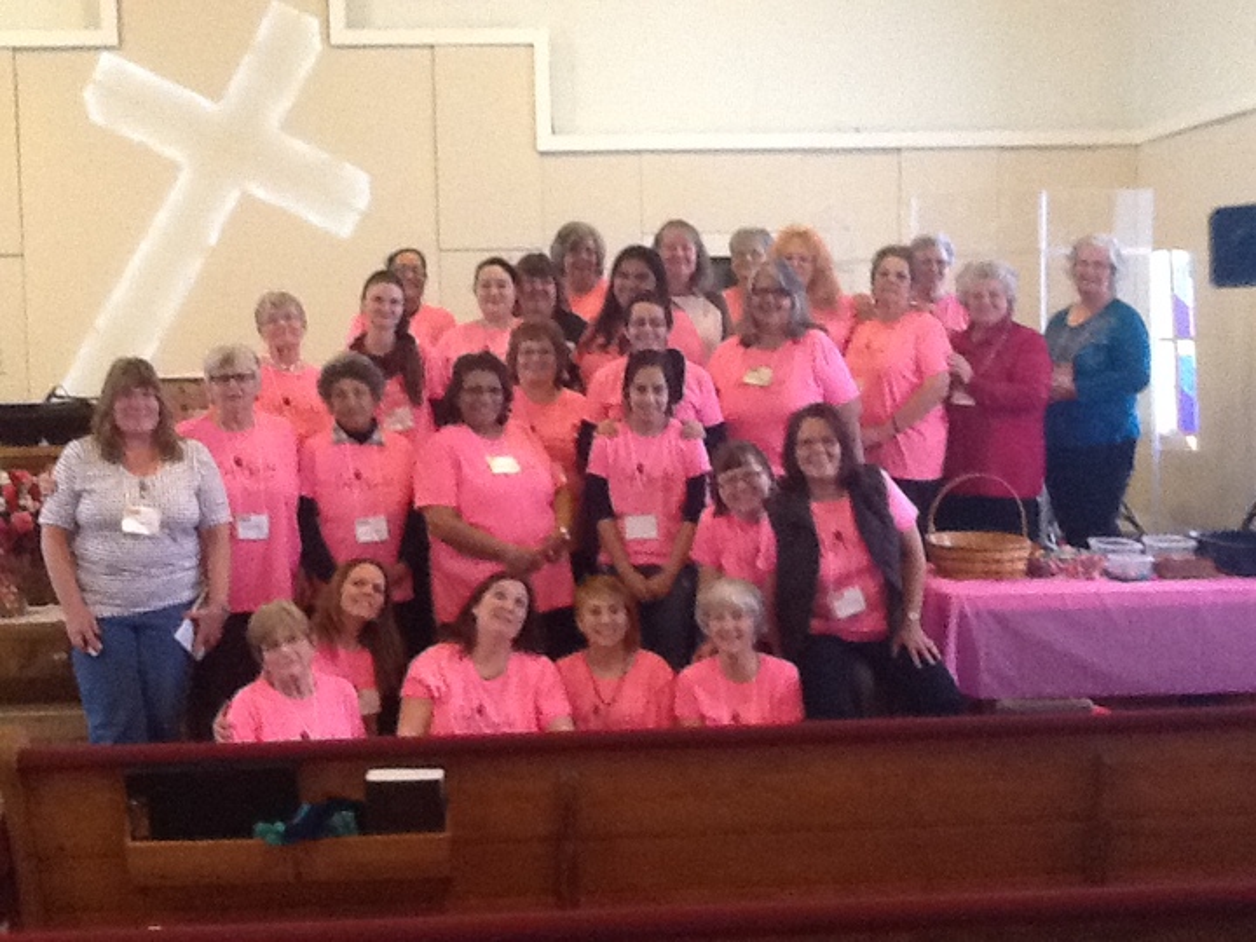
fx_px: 1596
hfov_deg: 42.9
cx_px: 628
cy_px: 471
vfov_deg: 32.9
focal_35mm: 44
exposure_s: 1/30
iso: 250
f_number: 2.4
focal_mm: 2.03
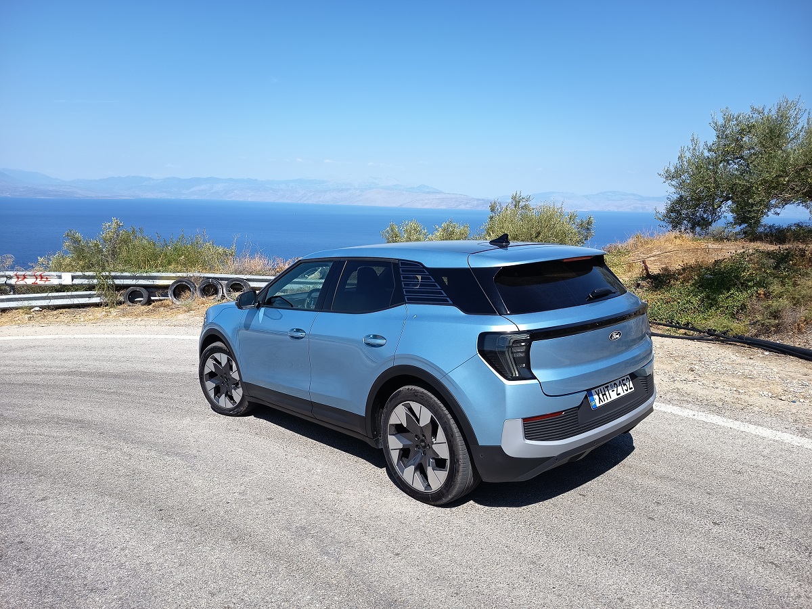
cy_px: 304
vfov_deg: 56.8
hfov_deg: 71.6
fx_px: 563
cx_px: 406
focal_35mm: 24
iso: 51
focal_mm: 5.24
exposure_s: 1/481
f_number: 1.7
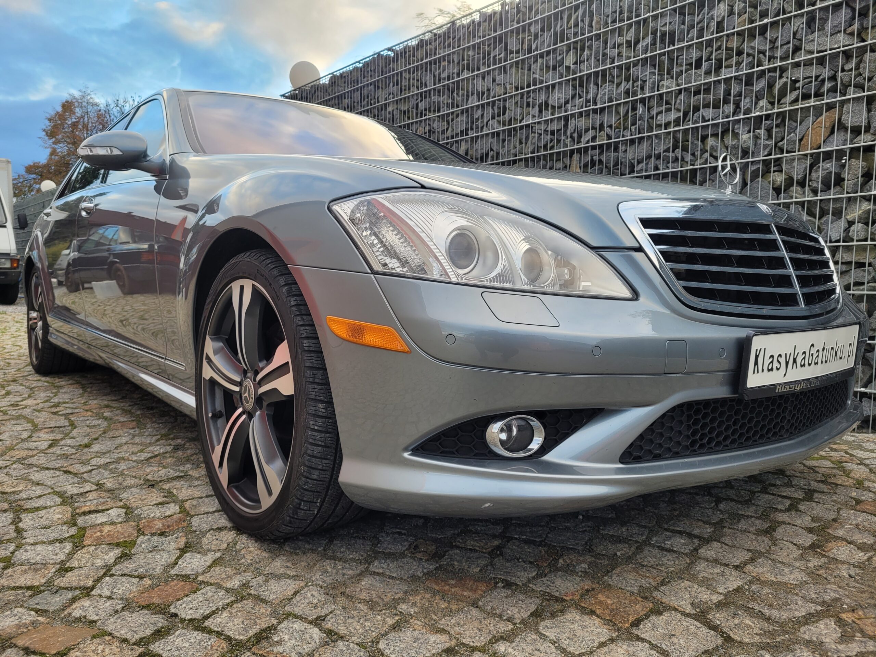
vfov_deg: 53.1
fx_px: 658
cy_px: 328
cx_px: 438
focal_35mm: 26
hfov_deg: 67.3
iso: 40
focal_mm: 5.4
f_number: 1.8
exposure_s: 1/149
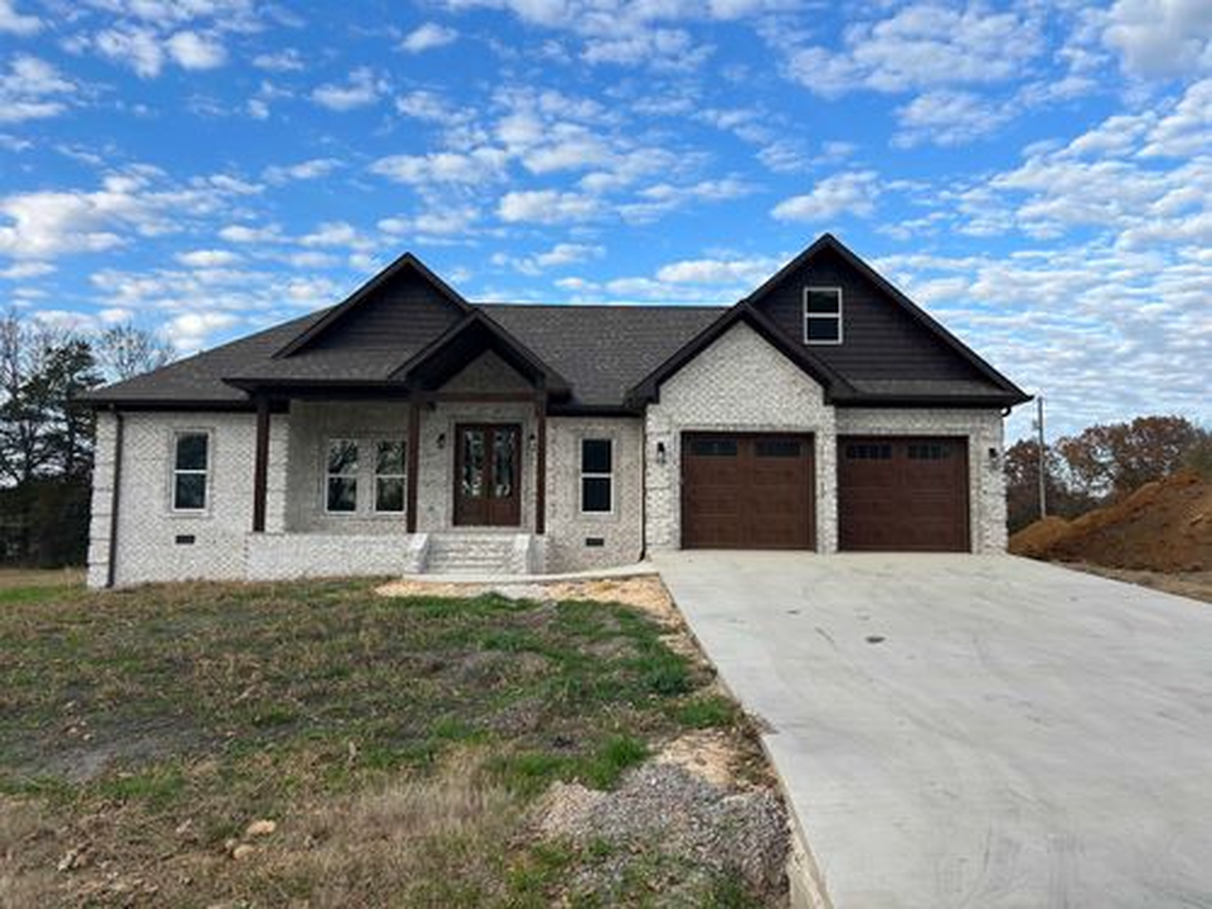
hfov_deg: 67.3
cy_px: 454
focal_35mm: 26
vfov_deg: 53.1
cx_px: 606
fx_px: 910
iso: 50
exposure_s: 1/1779
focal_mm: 5.7
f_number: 1.5
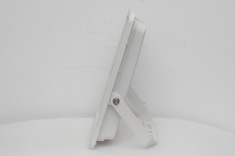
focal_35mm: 75
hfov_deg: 27.0
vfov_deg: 18.1
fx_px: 489
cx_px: 118
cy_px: 78
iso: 1000
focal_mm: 50
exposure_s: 1/100
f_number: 8
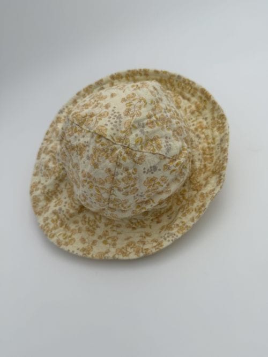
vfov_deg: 71.6
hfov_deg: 56.8
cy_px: 178
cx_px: 134
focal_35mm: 24
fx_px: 248
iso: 80
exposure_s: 1/1059
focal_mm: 6.86
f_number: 1.78
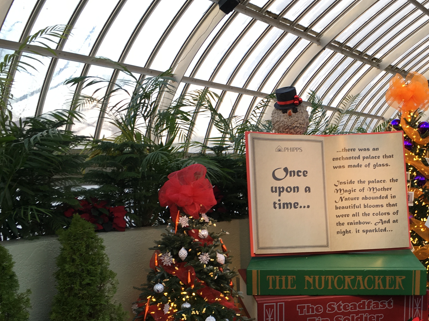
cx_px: 310
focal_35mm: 48
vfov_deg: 29.9
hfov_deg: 38.8
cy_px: 232
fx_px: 595
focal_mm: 4.15
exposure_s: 1/60
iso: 25
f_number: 2.2
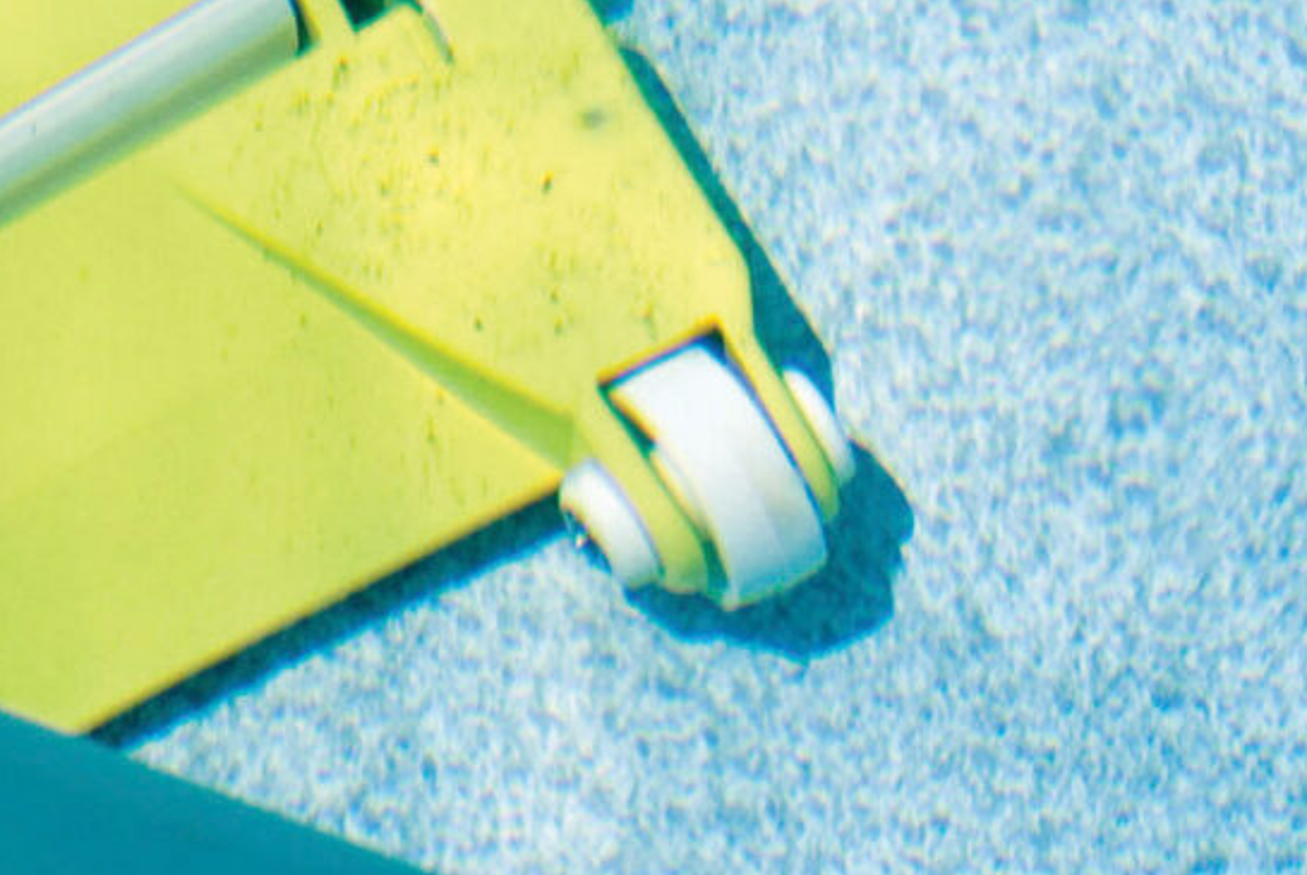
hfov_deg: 4.1
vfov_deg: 2.8
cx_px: -1345
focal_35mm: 493
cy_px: 460
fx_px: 17923
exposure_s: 1/350
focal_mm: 70
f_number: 10
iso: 200
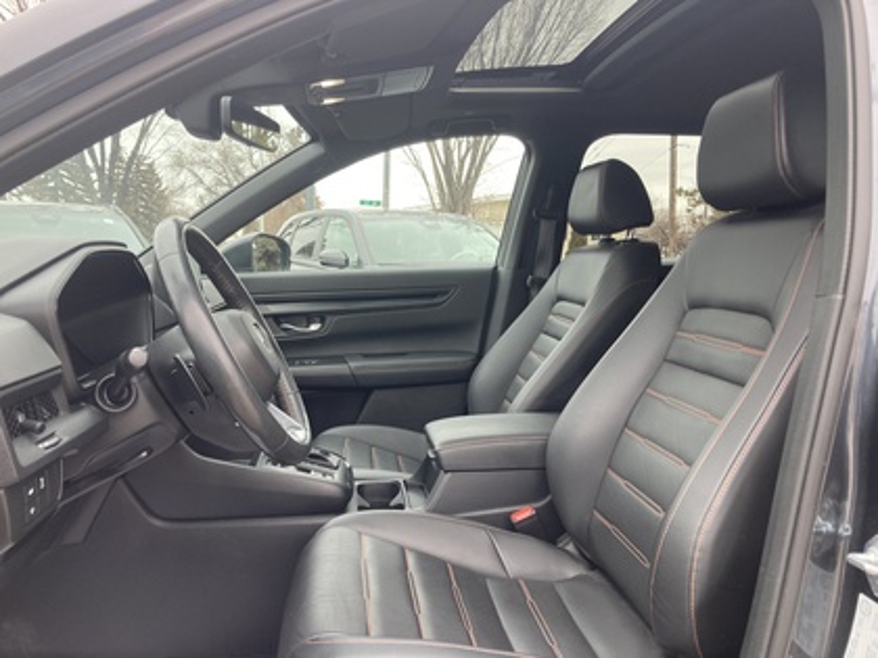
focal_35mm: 28
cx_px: 439
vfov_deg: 49.7
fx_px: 710
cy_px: 329
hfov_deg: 63.4
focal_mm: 3.99
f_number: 1.8
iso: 25
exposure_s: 1/121
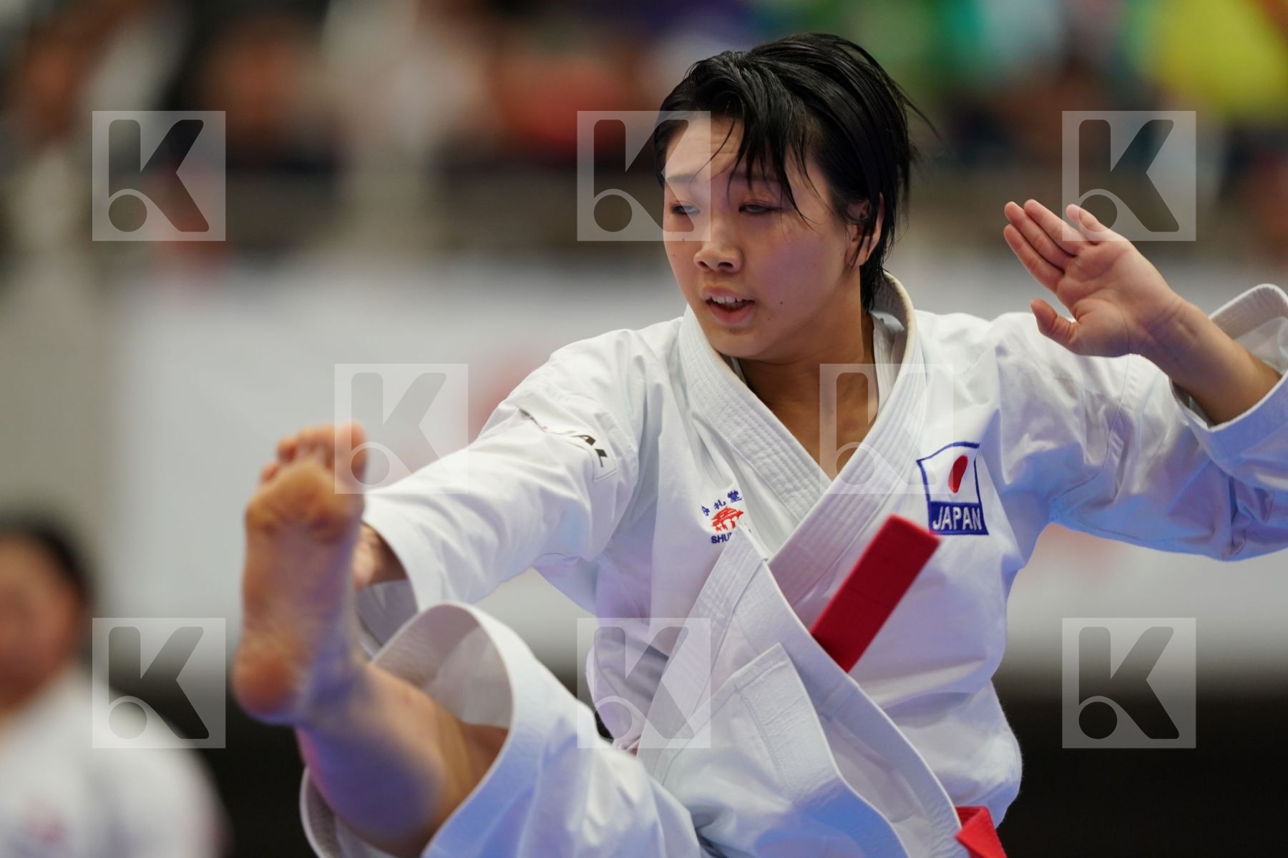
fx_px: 14310
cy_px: 429
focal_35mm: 400
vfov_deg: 3.4
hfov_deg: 5.2
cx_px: 644
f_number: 2.8
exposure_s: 1/400
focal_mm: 400
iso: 1250
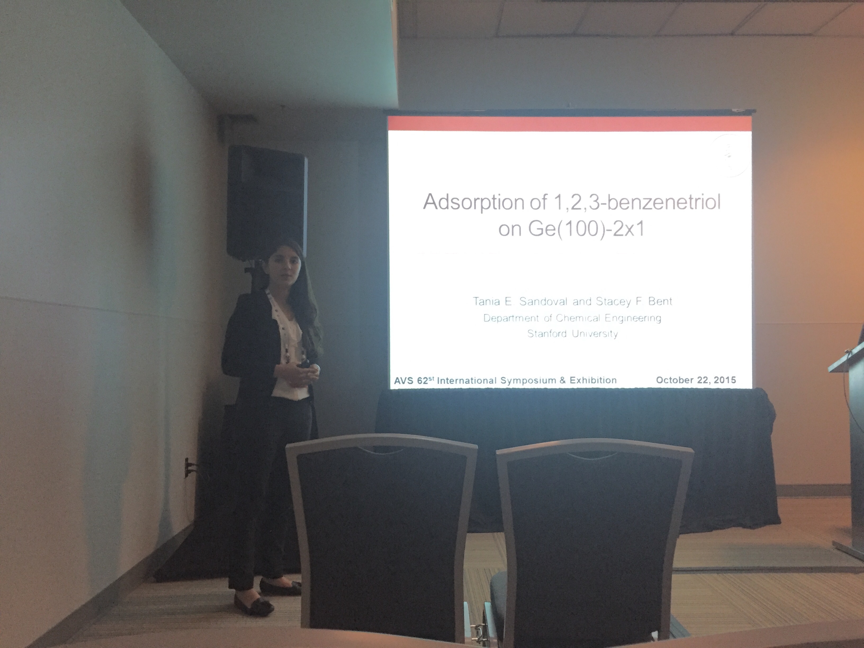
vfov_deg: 48.2
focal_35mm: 29
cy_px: 324
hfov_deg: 61.7
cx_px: 432
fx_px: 724
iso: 250
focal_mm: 4.15
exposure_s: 1/30
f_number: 2.2
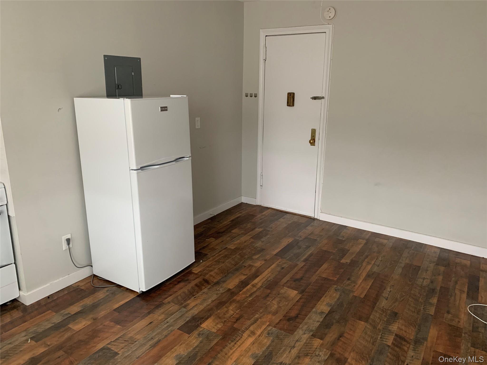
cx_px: 244
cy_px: 182
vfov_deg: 53.1
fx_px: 366
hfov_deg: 67.3
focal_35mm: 26
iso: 320
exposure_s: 1/60
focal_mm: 4.25
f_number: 1.8
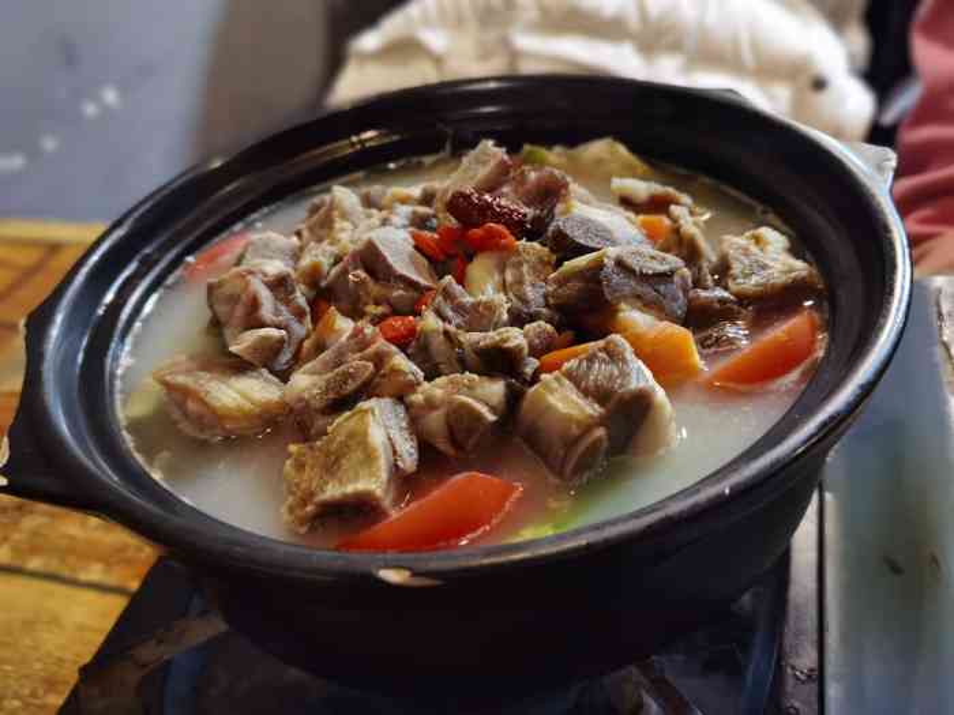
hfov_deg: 54.0
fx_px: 937
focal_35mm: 34
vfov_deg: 41.8
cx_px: 477
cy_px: 358
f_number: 4
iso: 400
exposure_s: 1/33.3
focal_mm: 6.71
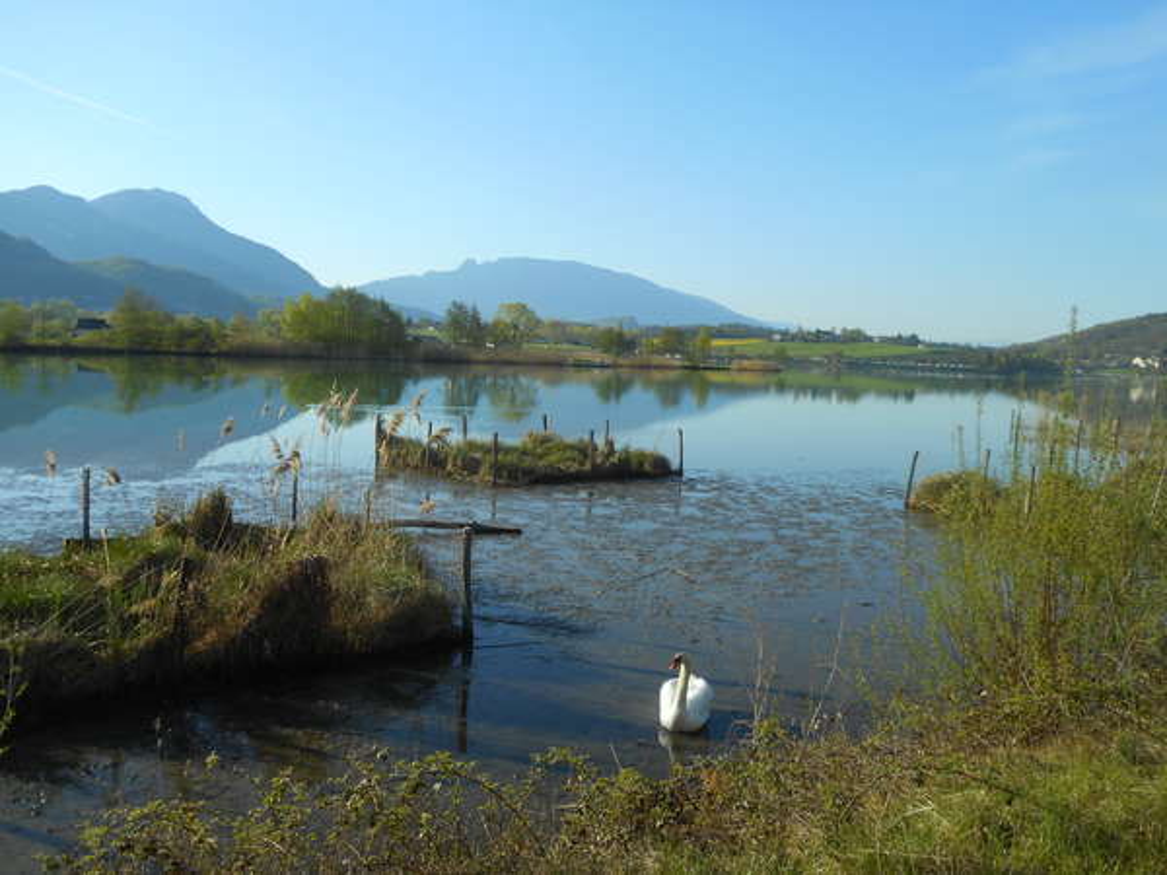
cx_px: 584
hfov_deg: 61.7
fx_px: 978
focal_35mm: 29
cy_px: 438
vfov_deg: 48.2
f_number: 4
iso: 80
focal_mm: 5.2
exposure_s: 1/500
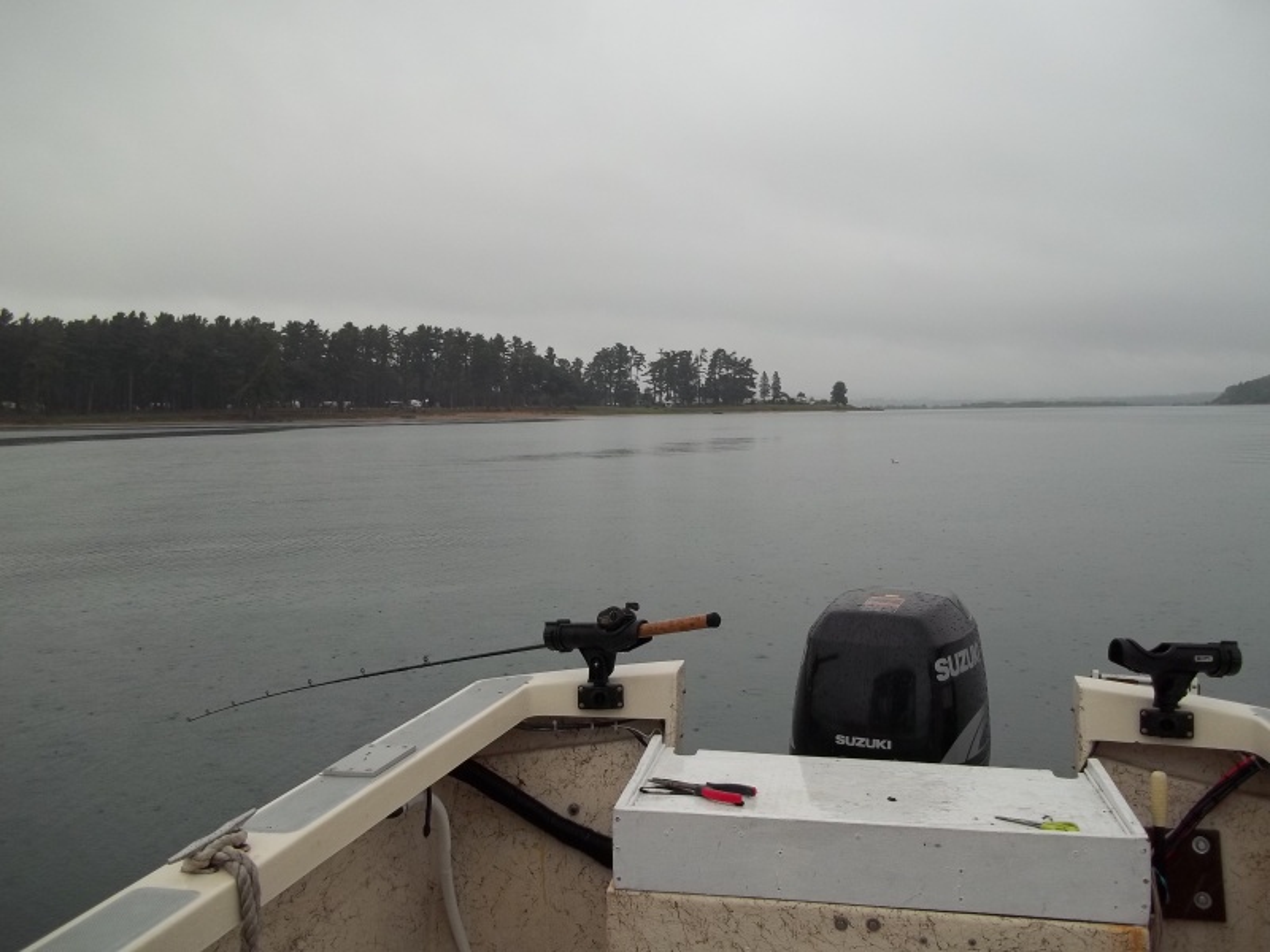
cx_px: 635
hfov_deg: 56.8
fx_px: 1174
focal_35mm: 32
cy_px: 476
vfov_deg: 44.2
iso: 64
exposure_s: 1/320
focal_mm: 5.7
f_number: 2.9
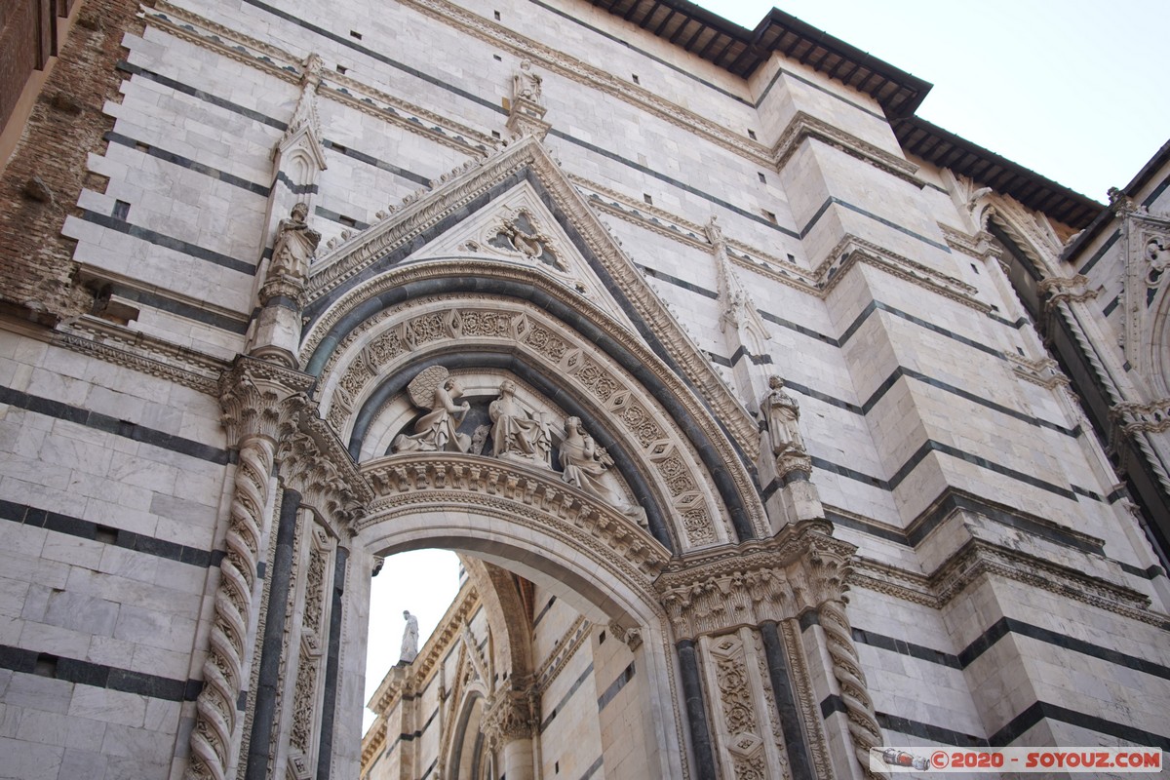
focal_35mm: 40
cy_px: 390
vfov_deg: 33.4
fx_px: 1300
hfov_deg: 48.5
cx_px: 585
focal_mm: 40
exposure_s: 1/160
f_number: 5.6
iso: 100
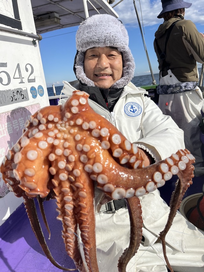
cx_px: 102
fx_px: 204
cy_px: 136
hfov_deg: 53.0
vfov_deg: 67.3
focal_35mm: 26
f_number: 1.6
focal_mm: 5.1
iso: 50
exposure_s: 1/5848
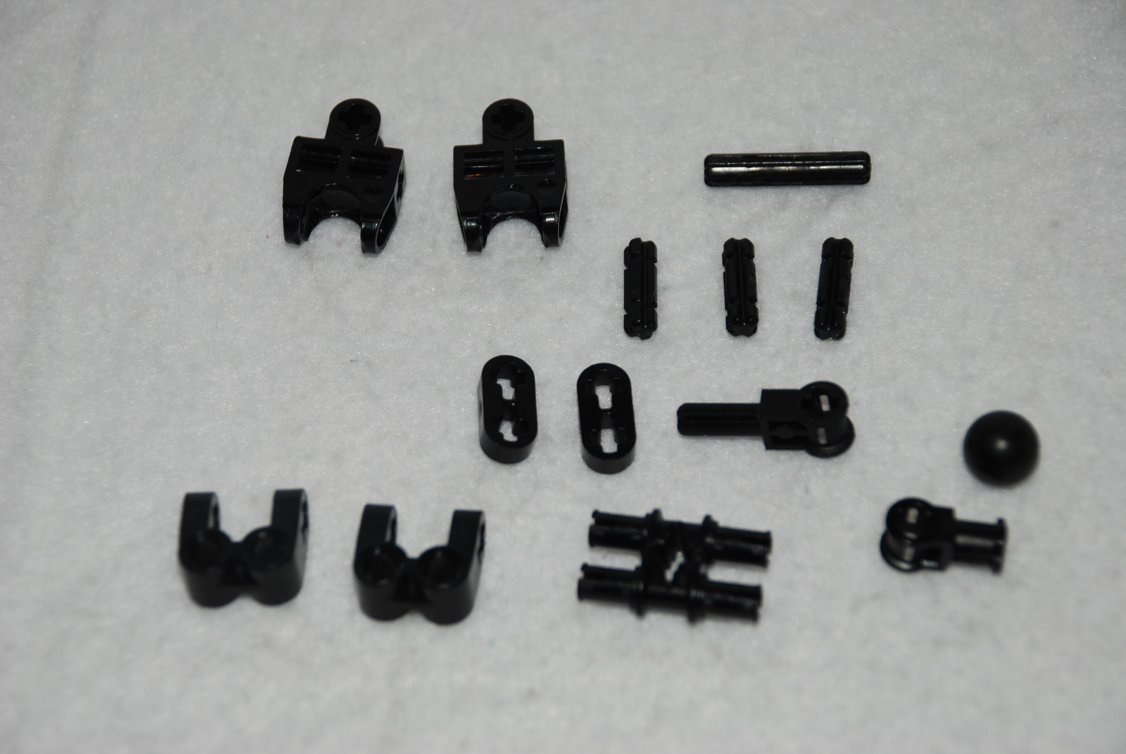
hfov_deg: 17.0
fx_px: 3758
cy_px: 377
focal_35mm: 120
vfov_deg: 11.5
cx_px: 563
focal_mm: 80
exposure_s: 1/60
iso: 100
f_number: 5.6
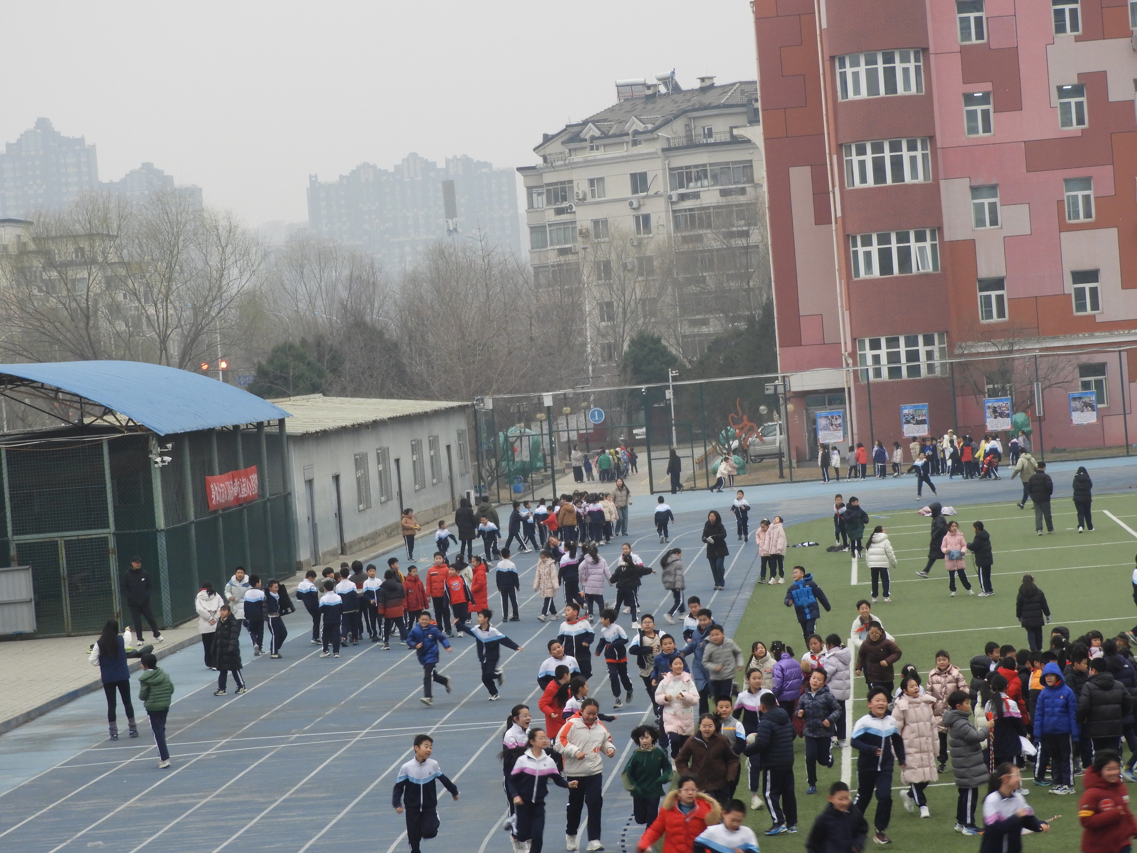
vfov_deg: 11.0
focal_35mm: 135
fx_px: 4434
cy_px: 426
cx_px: 568
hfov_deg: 14.6
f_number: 5
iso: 250
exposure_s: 1/60
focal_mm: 24.2
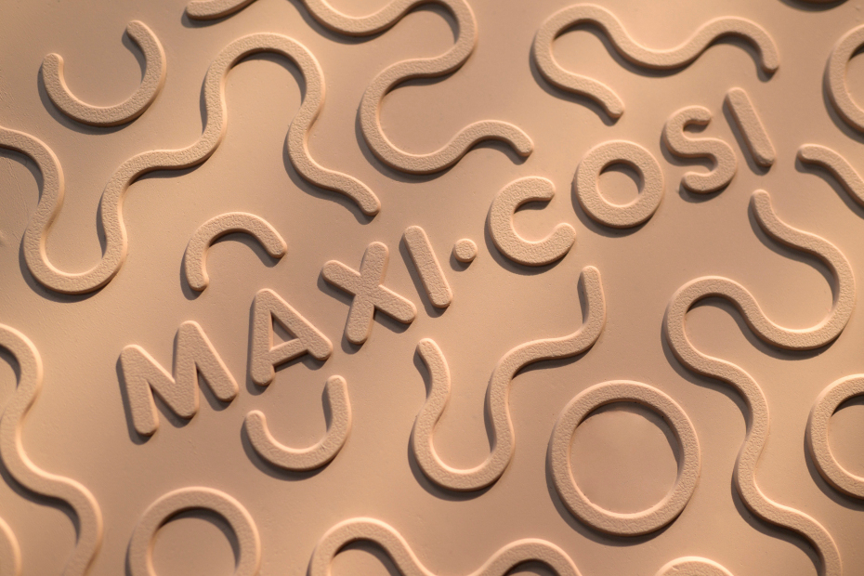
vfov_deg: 37.9
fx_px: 840
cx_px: 432
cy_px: 288
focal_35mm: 35
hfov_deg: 54.4
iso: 320
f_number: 2.8
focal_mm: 35
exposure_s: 1/320
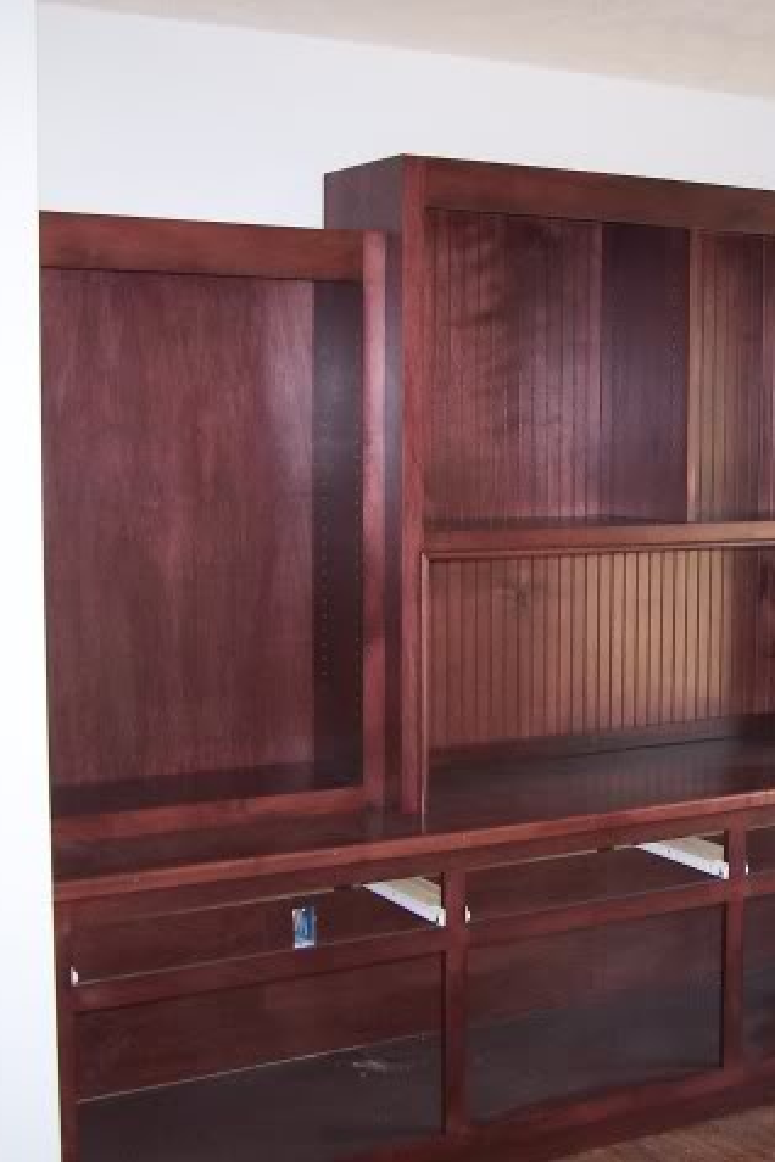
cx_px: 607
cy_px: 580
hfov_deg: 25.1
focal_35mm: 53
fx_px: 1711
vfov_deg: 37.5
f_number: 2.8
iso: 140
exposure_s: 1/60
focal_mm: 6.3
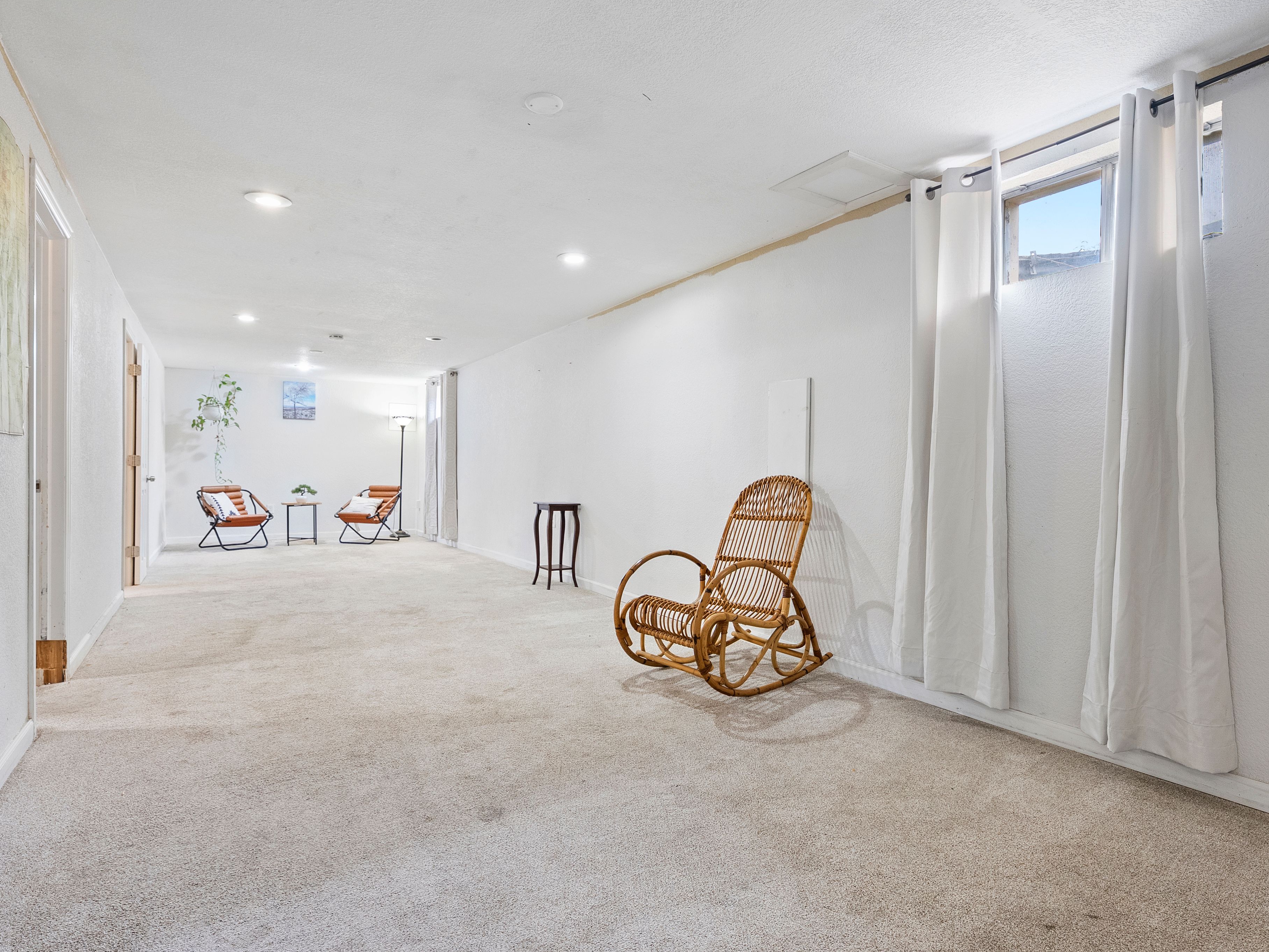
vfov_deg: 71.6
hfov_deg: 87.7
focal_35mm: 18
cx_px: 613
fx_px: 660
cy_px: 475
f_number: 8
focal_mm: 16
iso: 800
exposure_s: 1/1.25
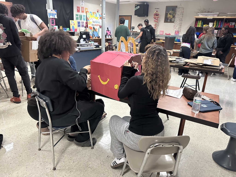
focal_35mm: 24
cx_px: 118
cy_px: 88
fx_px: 164
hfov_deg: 71.6
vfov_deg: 56.8
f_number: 1.78
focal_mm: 6.86
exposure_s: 1/60
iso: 640
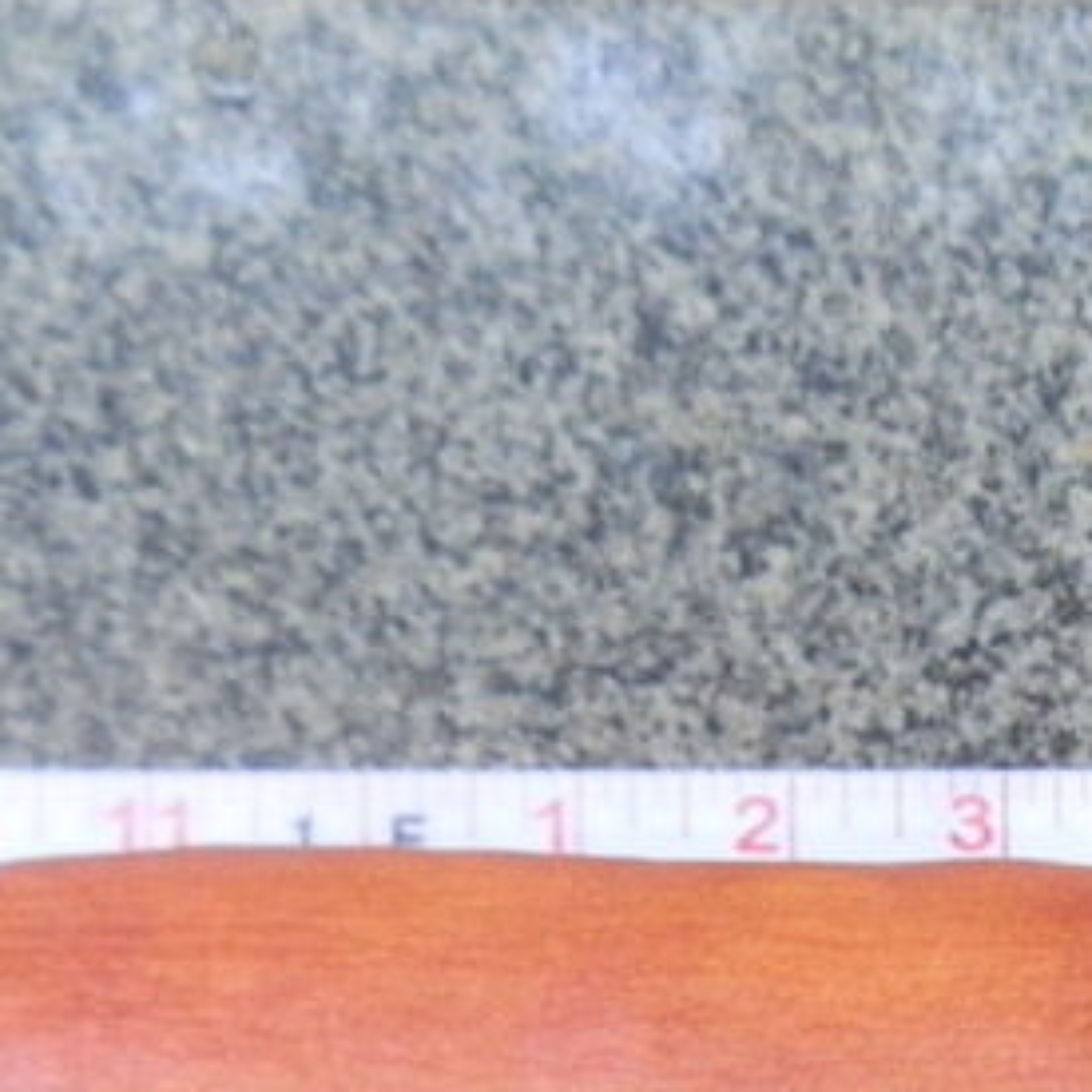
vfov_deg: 17.1
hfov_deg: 16.7
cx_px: 1578
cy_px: 1378
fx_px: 3426
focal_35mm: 96
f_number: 3.1
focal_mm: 5
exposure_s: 1/25
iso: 200
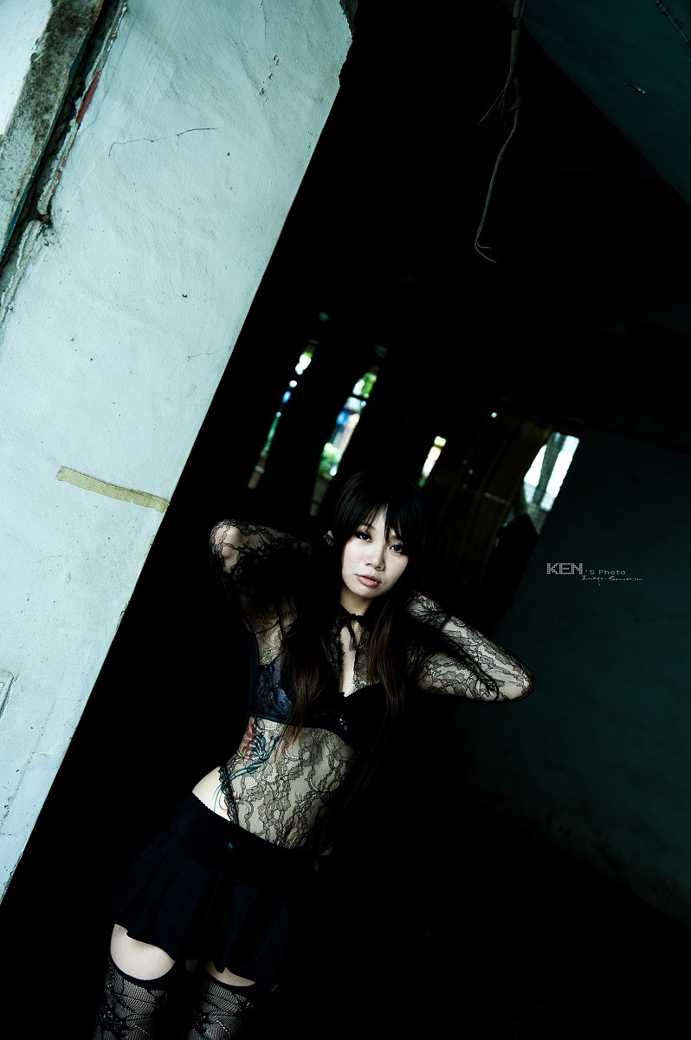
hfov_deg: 31.8
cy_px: 520
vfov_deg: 46.4
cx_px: 346
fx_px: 1211
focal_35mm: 42
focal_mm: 42
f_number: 4
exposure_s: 1/200
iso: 800
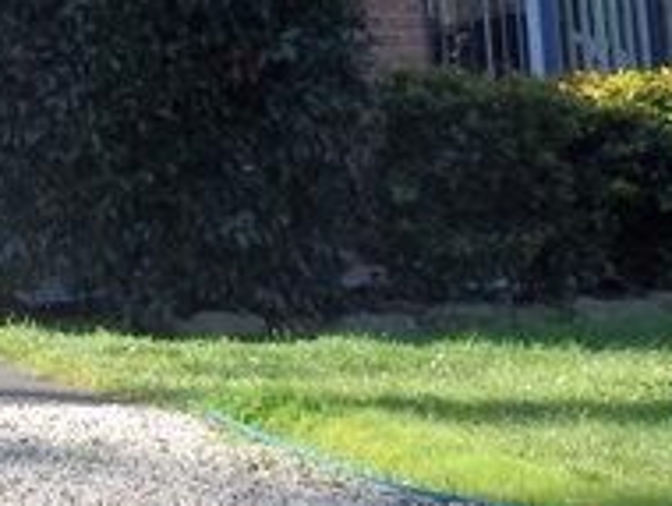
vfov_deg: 13.5
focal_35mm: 105
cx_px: -248
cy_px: -191
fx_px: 2041
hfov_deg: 17.3
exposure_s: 1/500
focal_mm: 4.5
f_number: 3
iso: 100
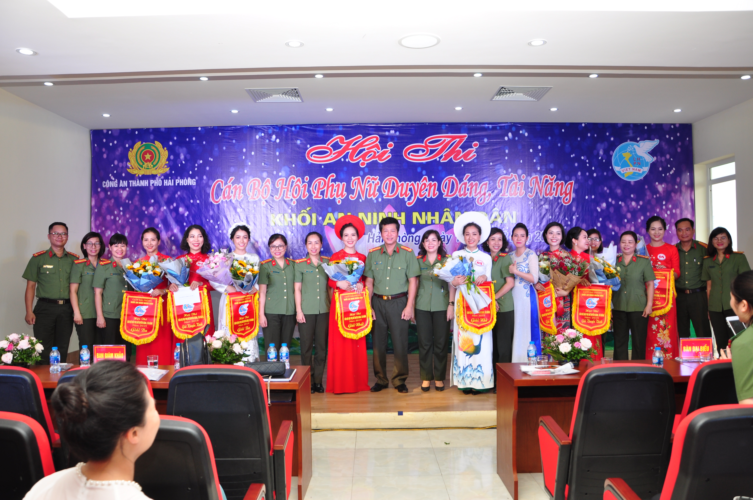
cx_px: 376
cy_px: 250
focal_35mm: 27
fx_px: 564
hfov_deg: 67.4
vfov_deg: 47.8
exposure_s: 1/80
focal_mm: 18
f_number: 5
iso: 250
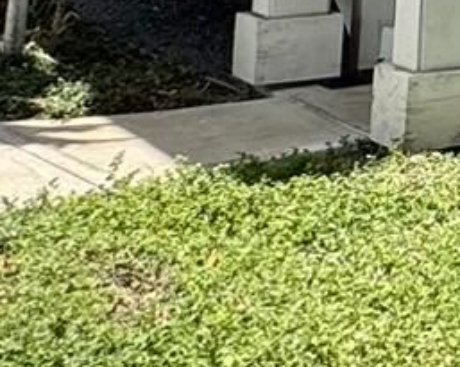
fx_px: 1482
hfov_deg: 11.6
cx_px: 1314
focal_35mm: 109
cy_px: -281
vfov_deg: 12.9
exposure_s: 1/600
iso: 40
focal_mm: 2.22
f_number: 2.2
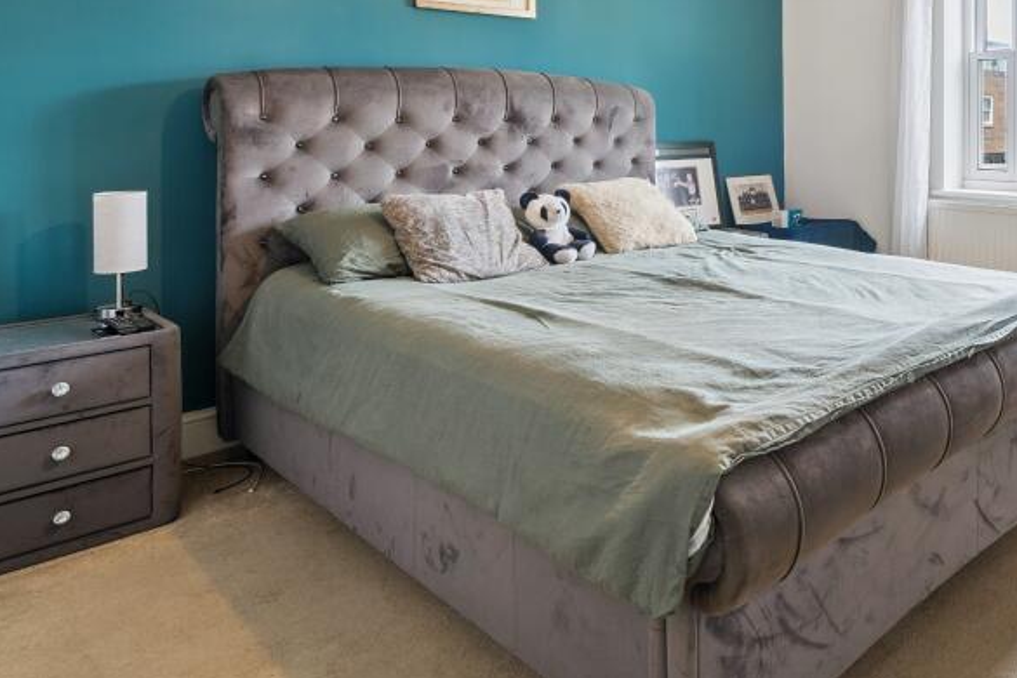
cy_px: 142
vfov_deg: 44.3
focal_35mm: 28
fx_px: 791
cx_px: 855
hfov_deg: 58.8
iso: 320
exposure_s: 1/15
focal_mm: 16
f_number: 5.6
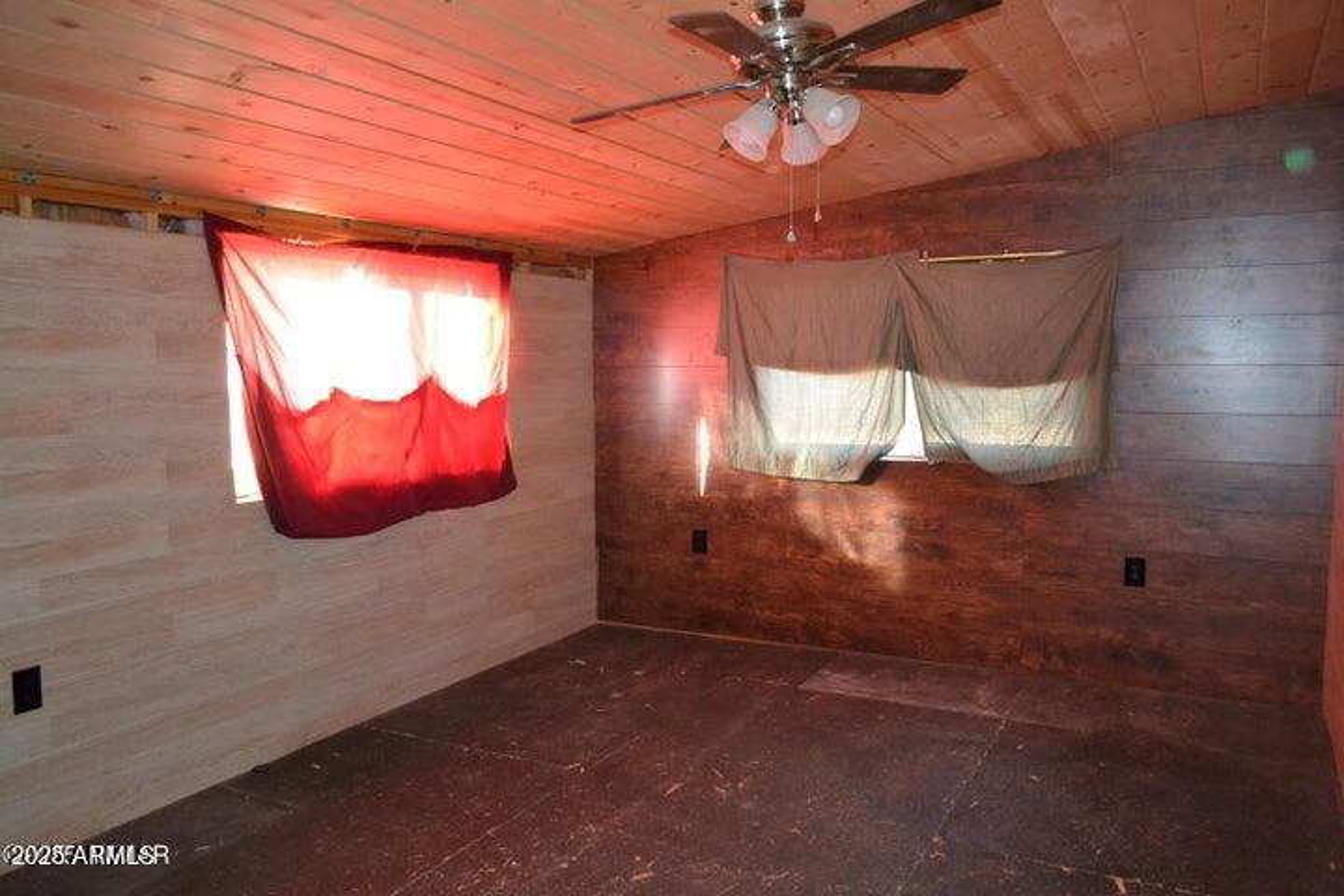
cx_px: 672
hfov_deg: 67.4
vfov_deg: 47.9
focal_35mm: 27
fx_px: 1008
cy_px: 448
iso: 2200
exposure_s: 1/60
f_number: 3.5
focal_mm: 18
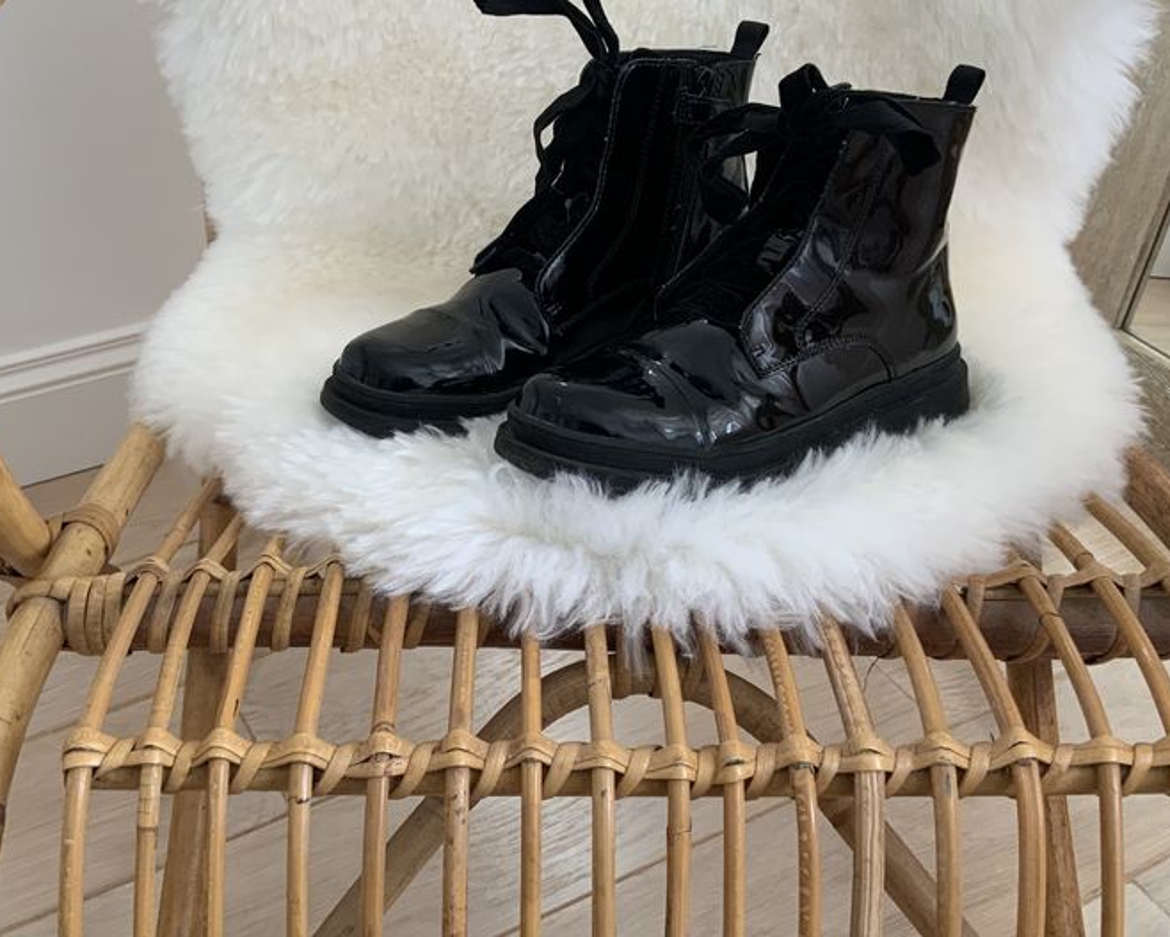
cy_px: 411
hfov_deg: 42.8
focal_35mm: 43
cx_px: 503
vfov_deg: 34.9
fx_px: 1490
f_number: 1.8
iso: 64
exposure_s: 1/101
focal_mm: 3
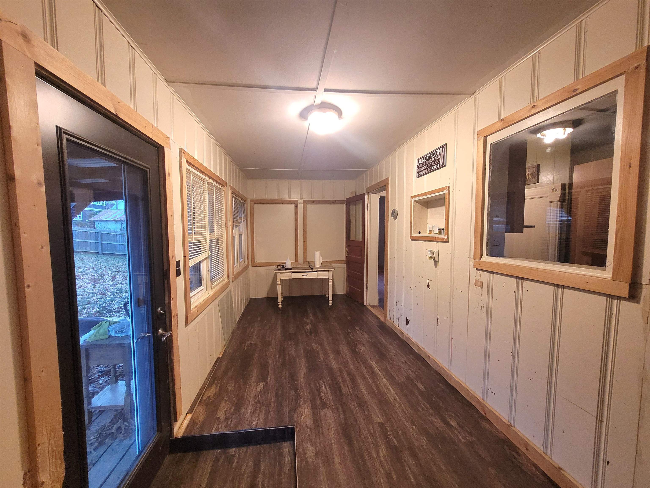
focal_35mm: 13
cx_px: 325
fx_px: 244
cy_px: 244
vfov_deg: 89.9
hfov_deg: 106.2
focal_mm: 1.74
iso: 400
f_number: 2.2
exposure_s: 1/60.2
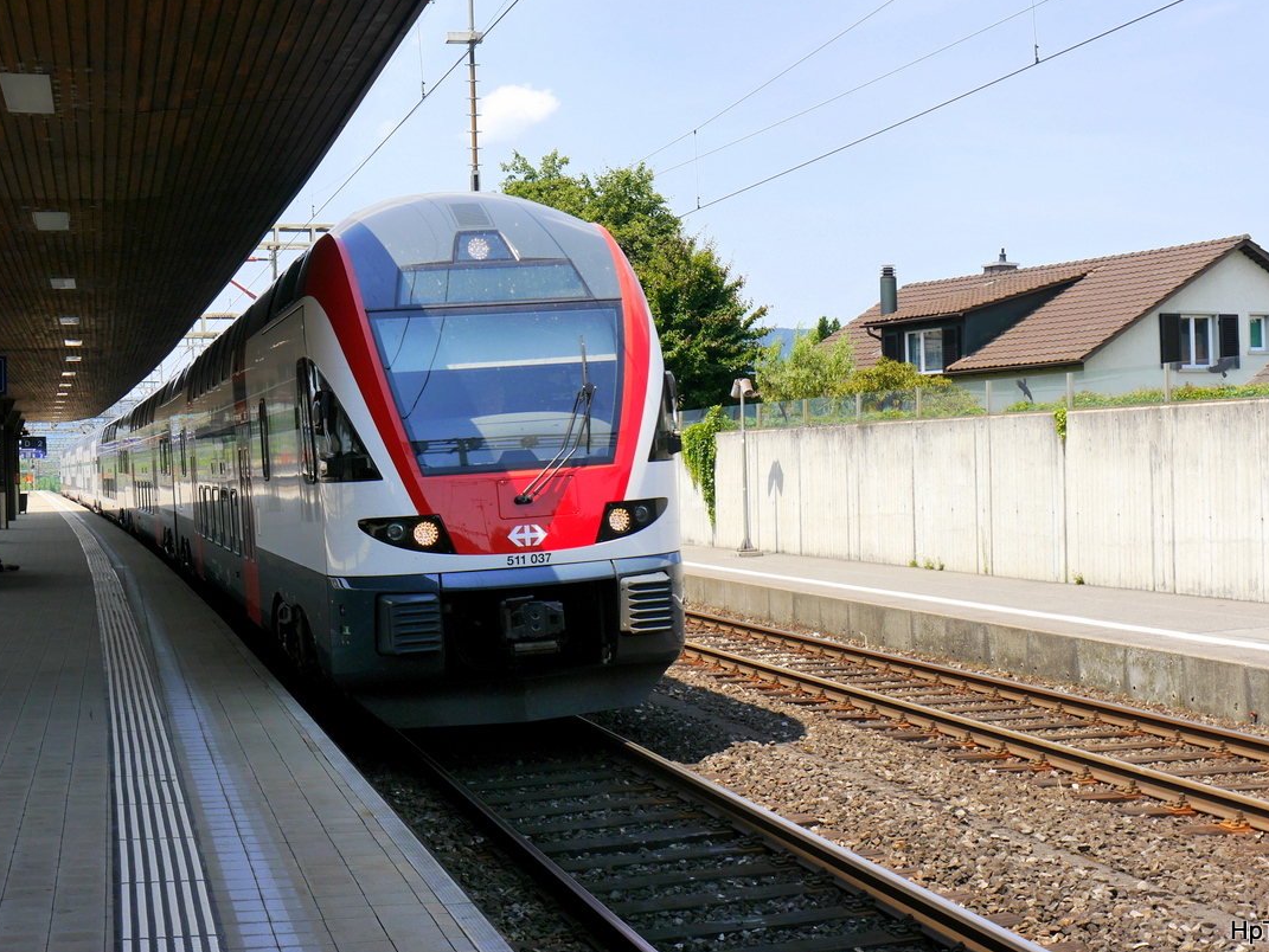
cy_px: 442
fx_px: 2054
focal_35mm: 56
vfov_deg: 26.1
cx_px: 601
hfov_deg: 34.3
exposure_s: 1/250
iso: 160
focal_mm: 25
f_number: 8
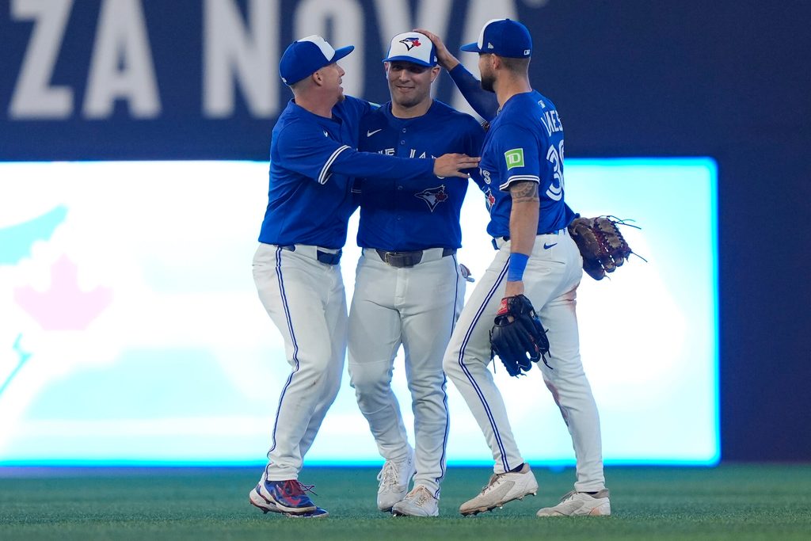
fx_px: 9012
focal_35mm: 400
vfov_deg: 3.4
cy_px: 270
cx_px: 406
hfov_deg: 5.2
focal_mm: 400
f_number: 2.8
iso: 2500
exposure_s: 1/1250
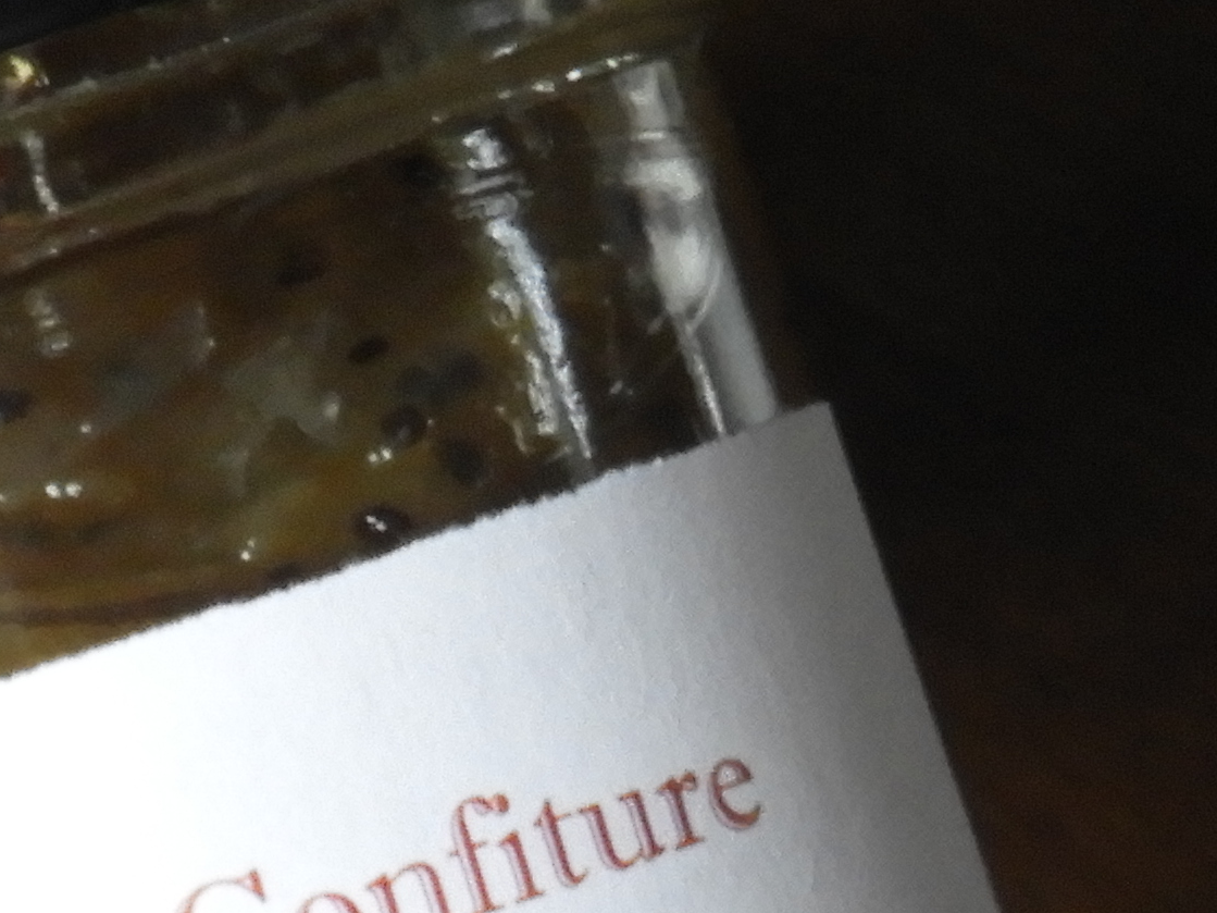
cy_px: 1891
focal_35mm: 440
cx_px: -843
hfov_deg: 4.5
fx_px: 15467
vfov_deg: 3.4
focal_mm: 17
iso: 400
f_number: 4.8
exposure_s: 1/30
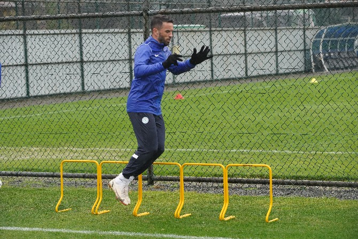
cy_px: 120
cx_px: 179
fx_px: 1223
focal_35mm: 123
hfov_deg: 16.6
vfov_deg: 11.2
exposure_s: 1/1600
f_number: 5.6
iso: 4000
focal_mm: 123
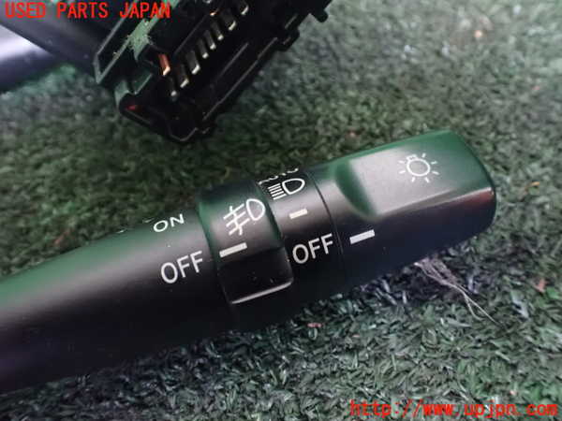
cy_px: 210
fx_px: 487
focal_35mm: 30
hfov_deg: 60.0
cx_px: 281
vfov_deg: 46.8
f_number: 2.3
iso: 1600
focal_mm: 5.4
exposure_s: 1/13
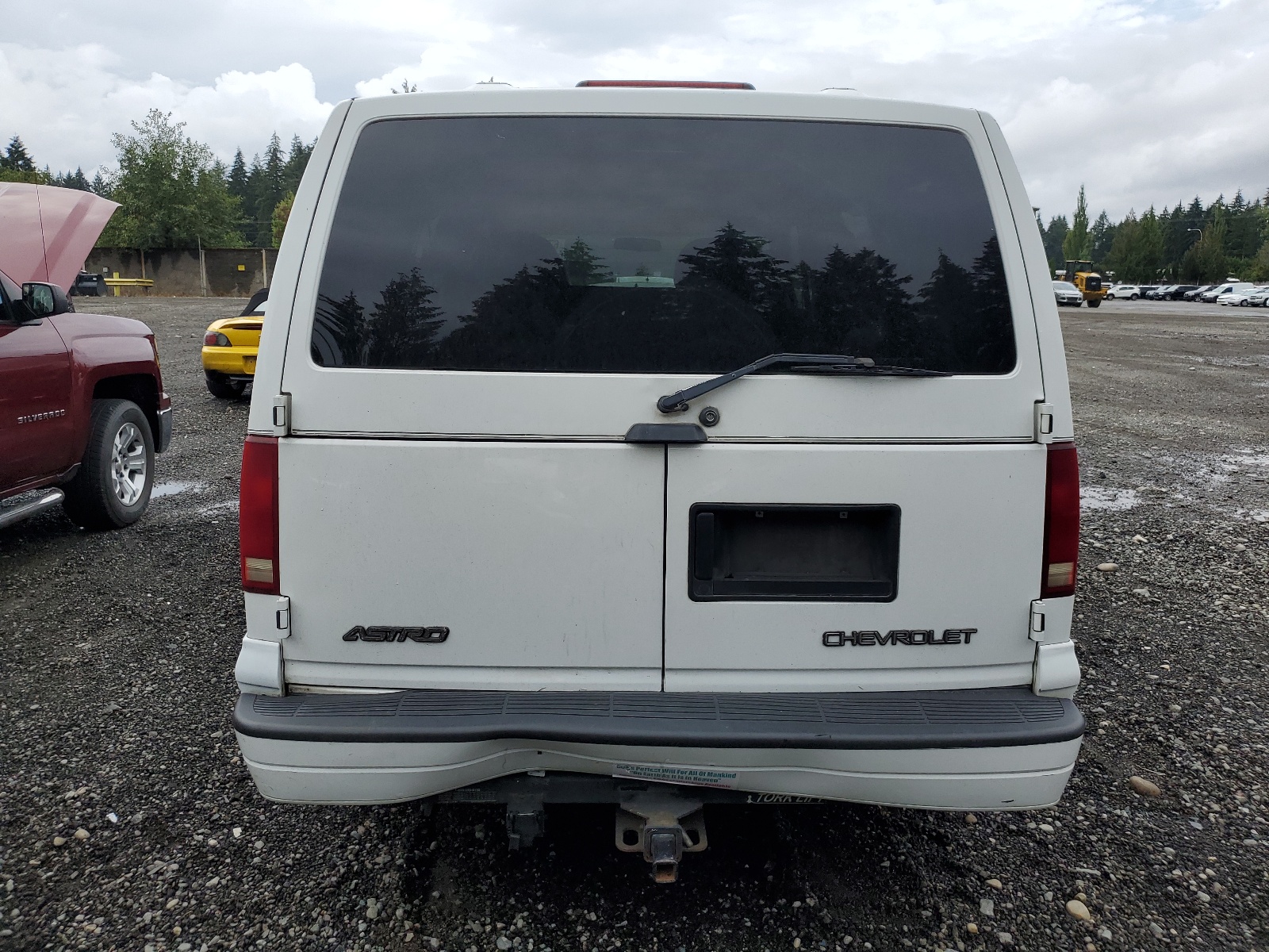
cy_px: 476
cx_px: 634
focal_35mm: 26
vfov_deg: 53.1
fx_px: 953
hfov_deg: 67.3
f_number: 1.5
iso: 50
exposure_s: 1/2500
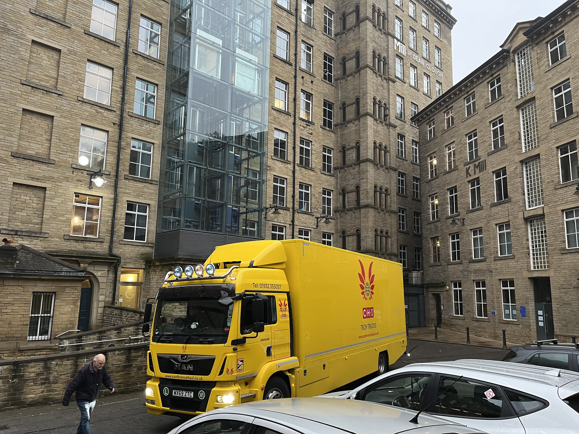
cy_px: 217
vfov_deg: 53.1
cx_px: 290
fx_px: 435
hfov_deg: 67.3
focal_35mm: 26
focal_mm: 5.1
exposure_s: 1/60
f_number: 1.6
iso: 125
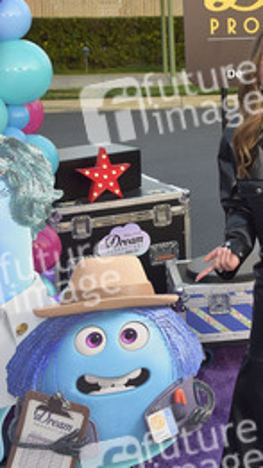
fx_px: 756
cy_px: 194
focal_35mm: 61
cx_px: 225
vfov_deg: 34.3
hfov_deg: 19.5
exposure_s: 1/250
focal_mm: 38
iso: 640
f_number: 6.3
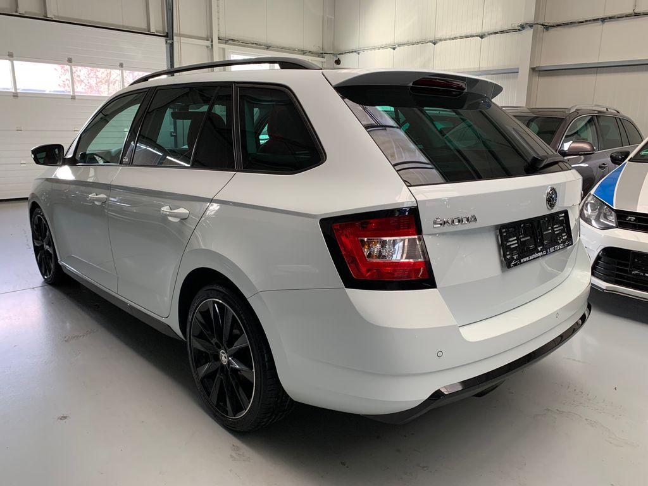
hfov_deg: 67.3
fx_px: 487
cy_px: 243
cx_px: 324
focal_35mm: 26
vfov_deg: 53.1
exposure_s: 1/70
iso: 100
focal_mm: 4.25
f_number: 1.8
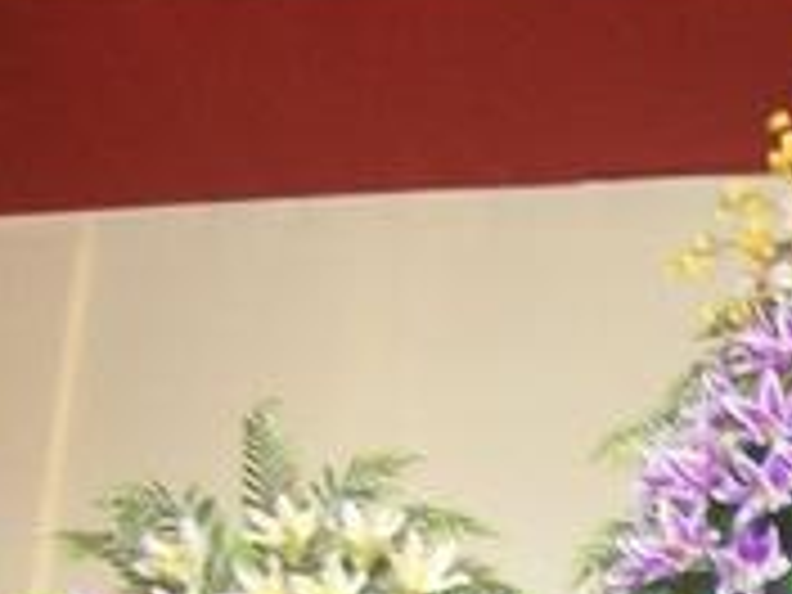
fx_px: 3272
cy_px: 907
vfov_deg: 10.0
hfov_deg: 13.1
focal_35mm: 143
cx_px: 1138
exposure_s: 1/25
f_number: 2.7
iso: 160
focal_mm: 6
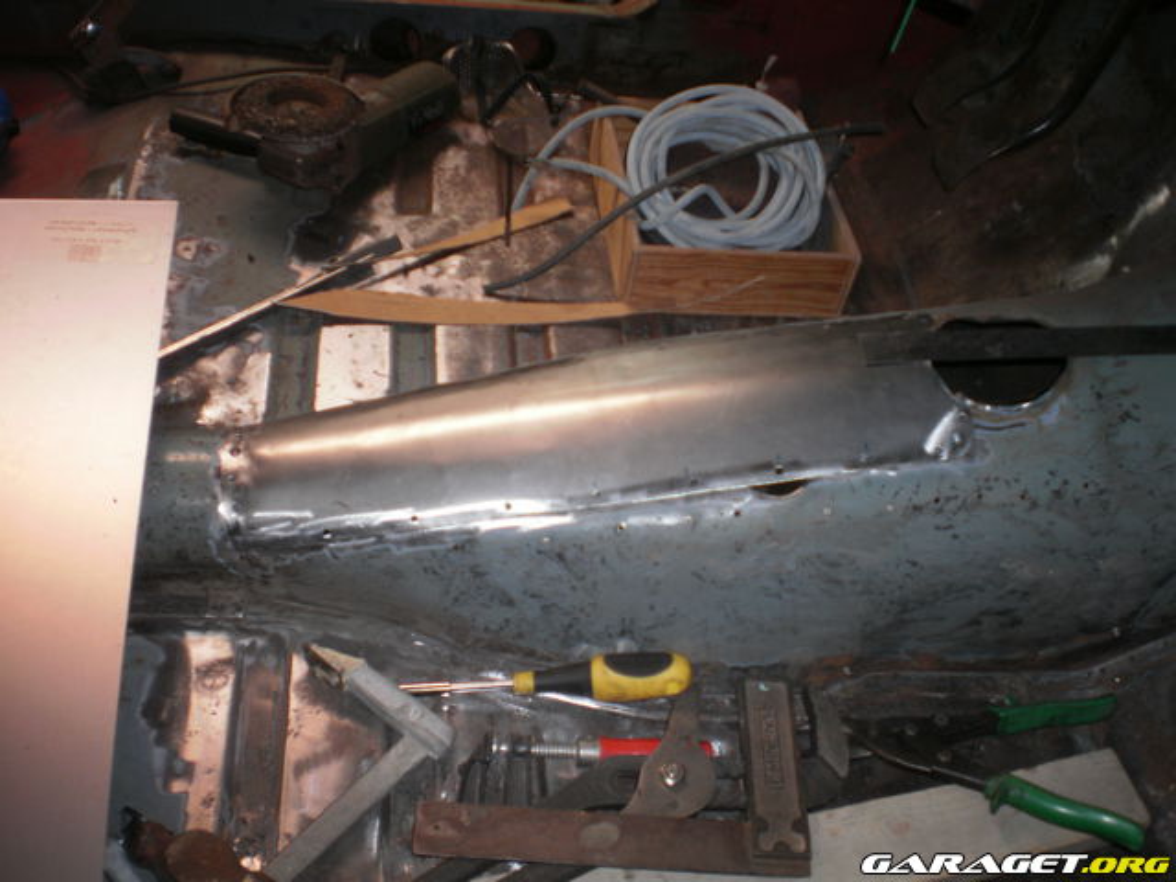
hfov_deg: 51.4
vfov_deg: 39.7
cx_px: 588
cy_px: 441
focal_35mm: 36
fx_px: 1223
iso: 125
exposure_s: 1/30
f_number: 3.1
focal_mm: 6.3
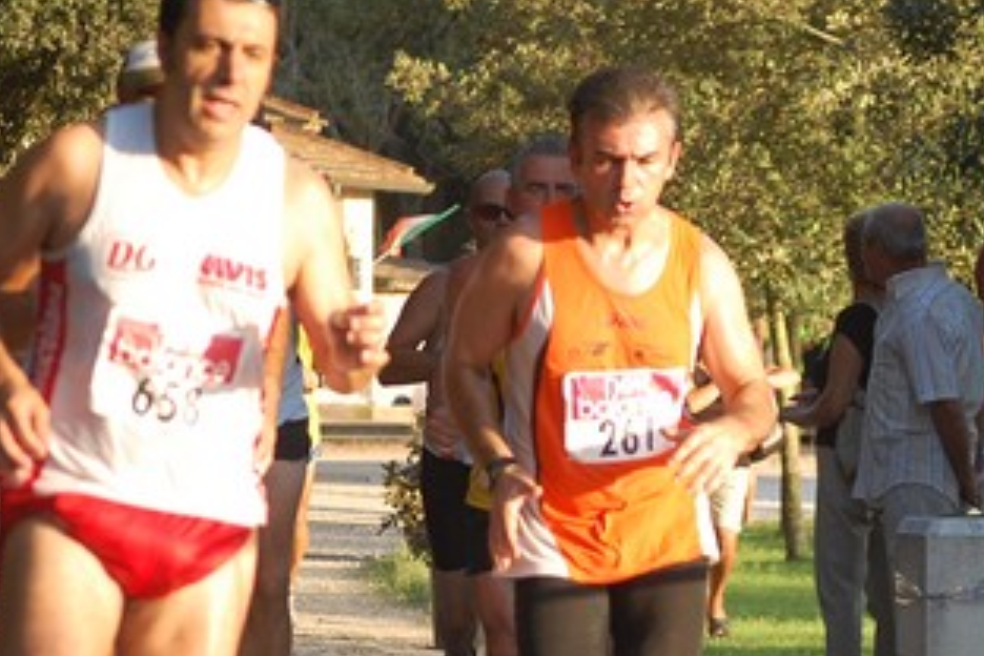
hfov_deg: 8.7
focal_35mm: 236
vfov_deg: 5.8
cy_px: 533
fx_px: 6450
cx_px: 801
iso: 560
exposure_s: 1/500
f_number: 4.5
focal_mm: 82
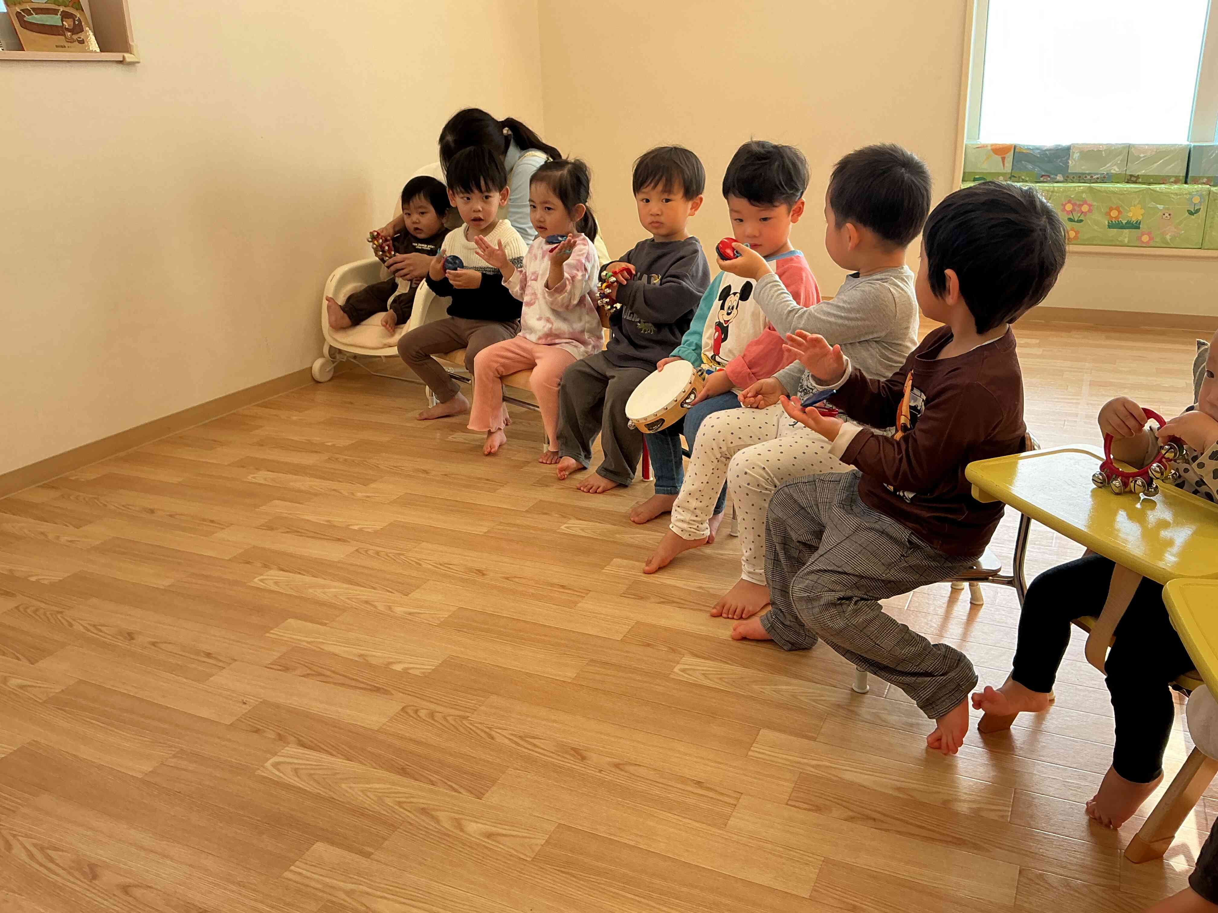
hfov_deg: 61.7
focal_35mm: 29
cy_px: 456
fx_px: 1020
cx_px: 609
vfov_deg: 48.2
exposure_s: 1/129
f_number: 1.8
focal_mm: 3
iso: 20
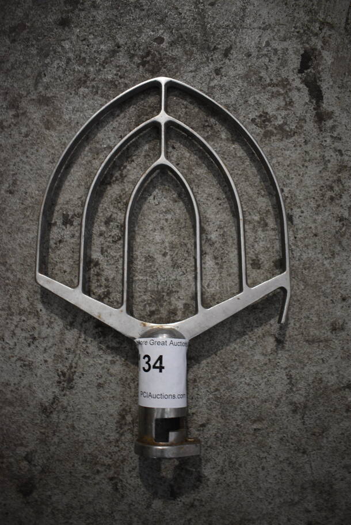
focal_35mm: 30
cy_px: 262
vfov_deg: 61.9
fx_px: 438
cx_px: 176
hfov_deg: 43.7
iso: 1400
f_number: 3.5
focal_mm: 20
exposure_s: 1/125
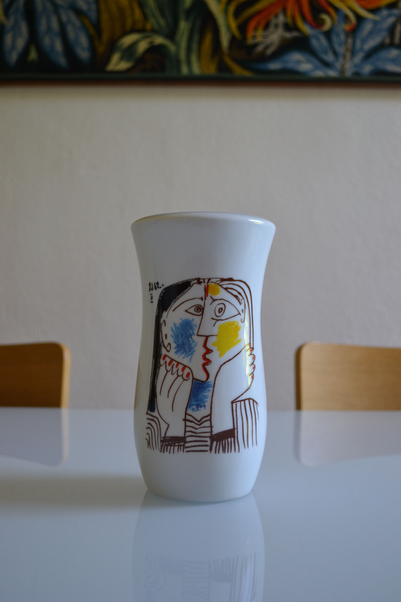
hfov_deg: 34.2
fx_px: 652
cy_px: 301
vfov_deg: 49.6
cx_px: 200
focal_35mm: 39
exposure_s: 1/60
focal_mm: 26
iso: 400
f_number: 4.2
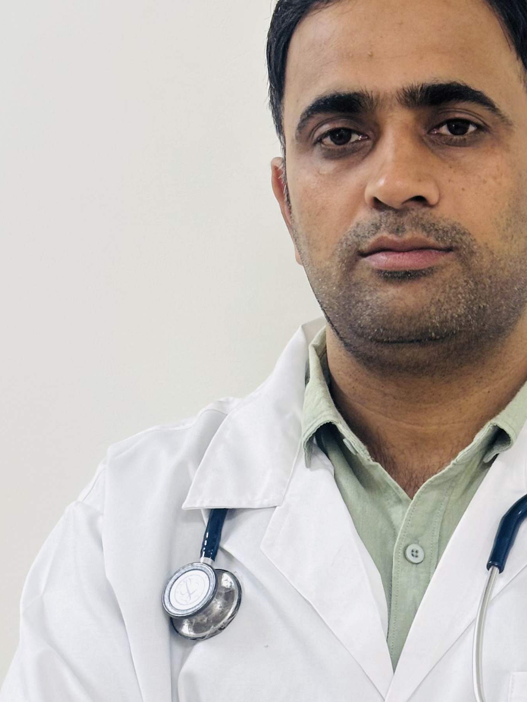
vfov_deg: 16.6
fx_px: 2375
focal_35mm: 117
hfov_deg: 12.6
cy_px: 614
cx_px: 422
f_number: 1.6
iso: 50
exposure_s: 1/50
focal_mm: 5.96
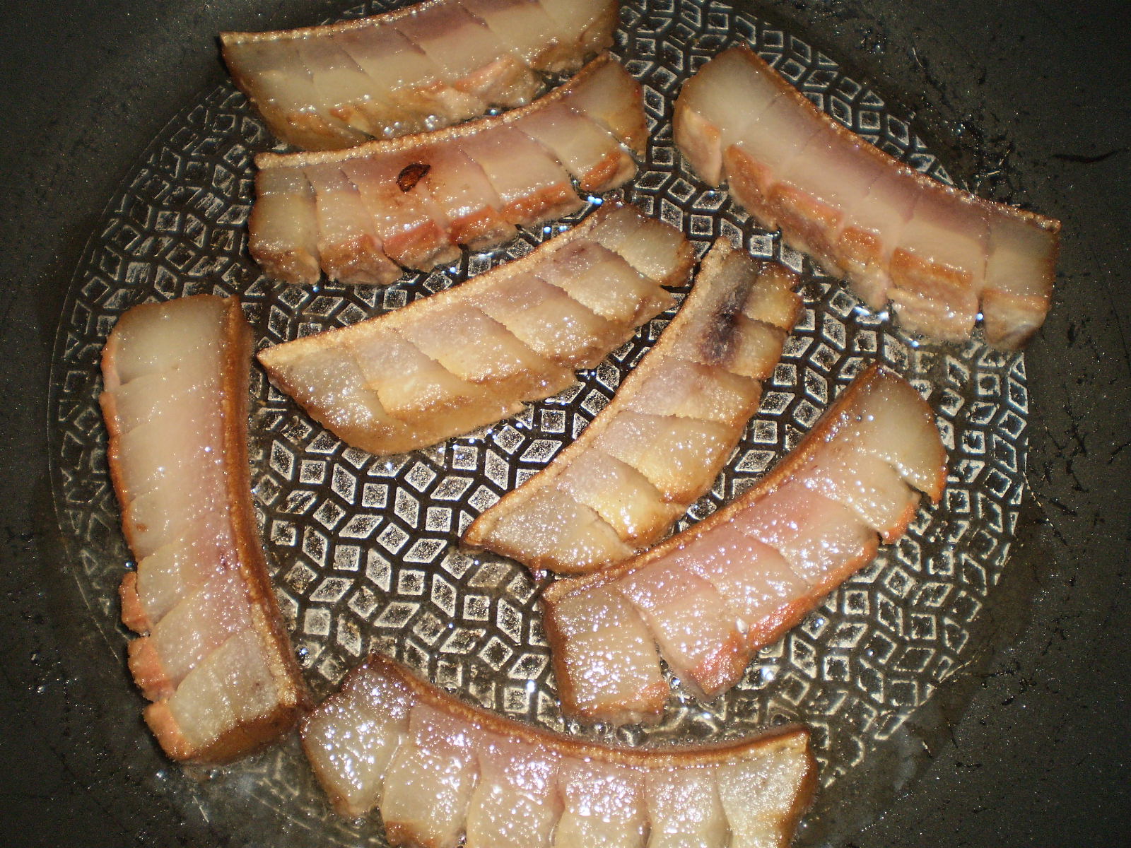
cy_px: 424
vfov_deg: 39.7
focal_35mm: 36
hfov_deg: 51.4
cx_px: 566
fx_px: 1176
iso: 125
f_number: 3.1
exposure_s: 1/30
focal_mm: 6.3
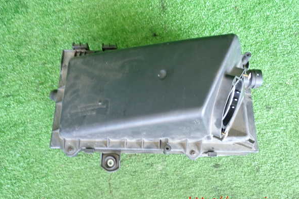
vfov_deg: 38.9
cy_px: 94
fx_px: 283
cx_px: 151
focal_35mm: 34
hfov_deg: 55.8
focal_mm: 5.79
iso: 320
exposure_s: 1/30
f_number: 2.4
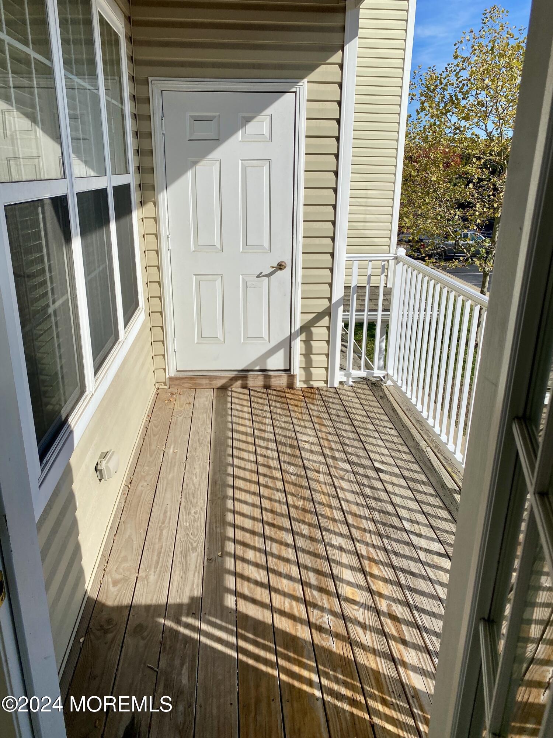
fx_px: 554
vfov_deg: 67.3
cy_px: 369
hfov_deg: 53.1
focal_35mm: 26
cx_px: 276
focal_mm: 4.25
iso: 32
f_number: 1.8
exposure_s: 1/4444
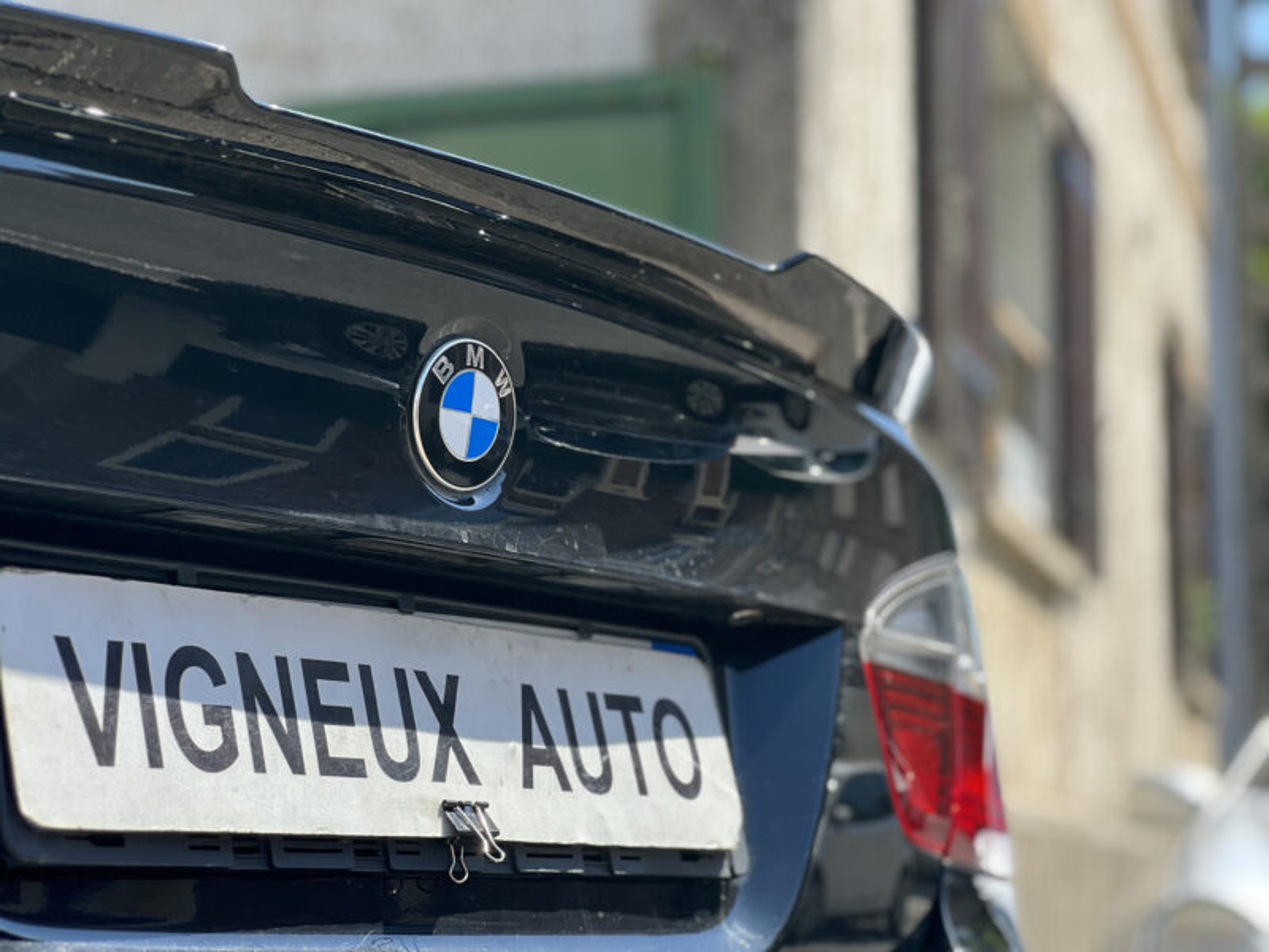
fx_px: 2823
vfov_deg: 19.1
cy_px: 476
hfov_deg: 25.3
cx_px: 634
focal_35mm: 77
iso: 25
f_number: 2.8
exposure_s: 1/245
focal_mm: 9
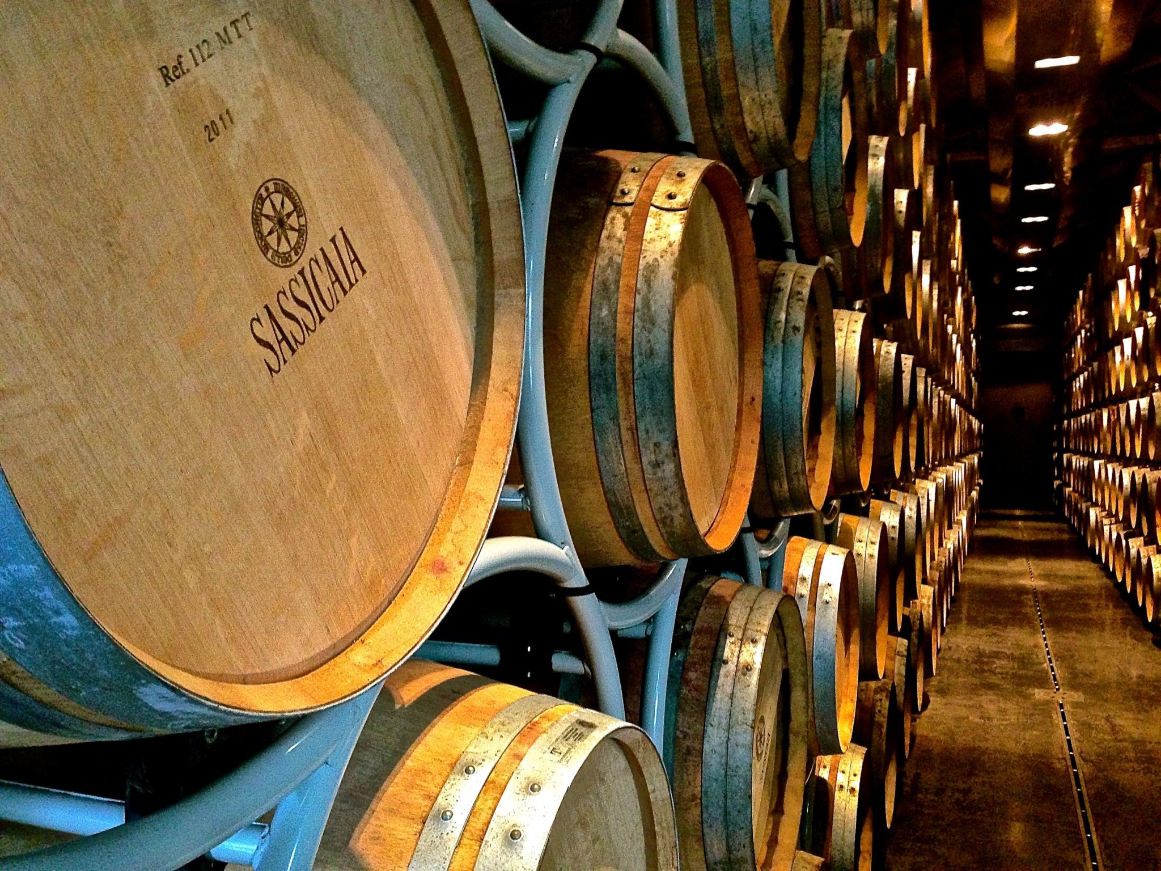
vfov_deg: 42.9
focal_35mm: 33
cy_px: 436
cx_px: 580
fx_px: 1107
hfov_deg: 55.4
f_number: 2.4
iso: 500
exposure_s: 1/15
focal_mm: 4.13
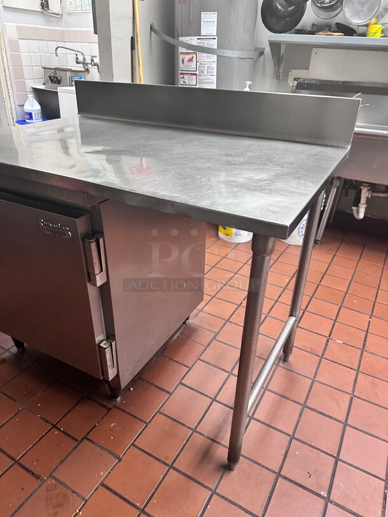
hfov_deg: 56.8
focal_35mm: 24
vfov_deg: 71.6
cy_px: 258
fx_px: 359
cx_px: 194
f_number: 1.78
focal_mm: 6.86
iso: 400
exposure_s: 1/60
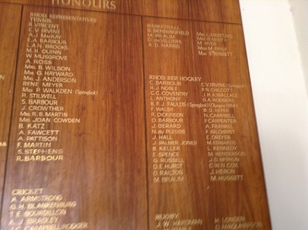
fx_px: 293
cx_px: 154
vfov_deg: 42.8
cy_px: 115
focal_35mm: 33
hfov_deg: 55.4
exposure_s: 1/24
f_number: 2.4
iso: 64
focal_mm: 3.3
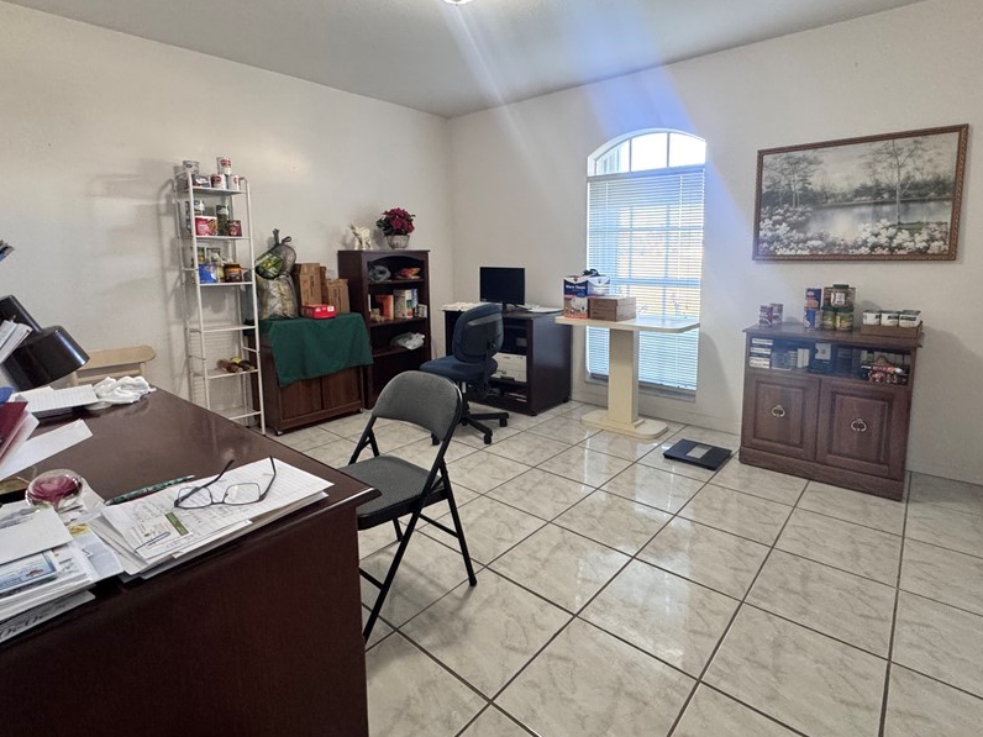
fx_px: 511
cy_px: 320
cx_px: 527
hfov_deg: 87.6
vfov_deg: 71.3
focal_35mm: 18
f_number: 2.2
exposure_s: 1/60
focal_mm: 2.22
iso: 400
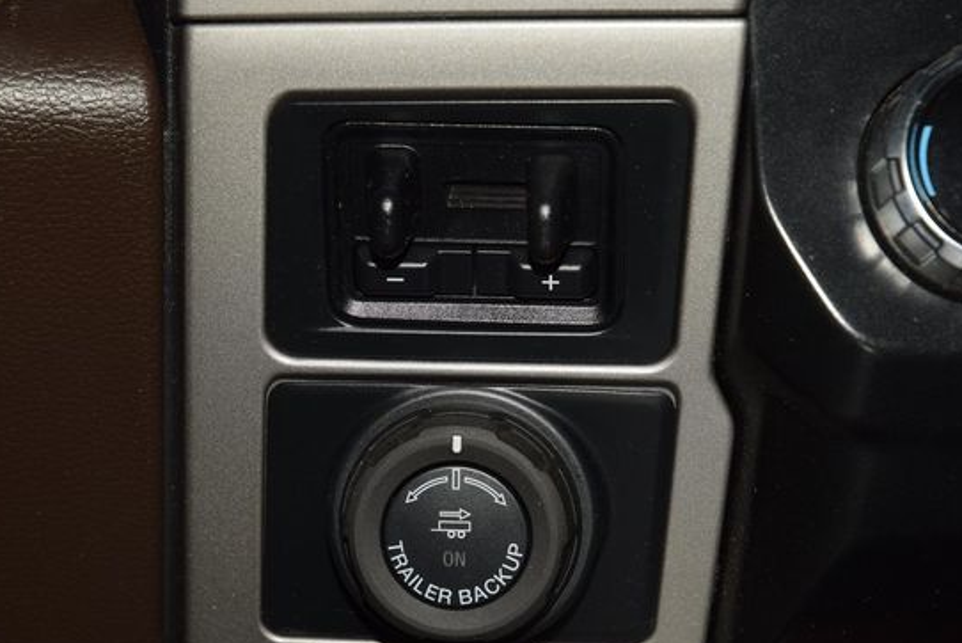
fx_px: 3315
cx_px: 460
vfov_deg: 11.1
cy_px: 365
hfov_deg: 16.5
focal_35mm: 124
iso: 100
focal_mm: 70
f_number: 8
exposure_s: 1/125
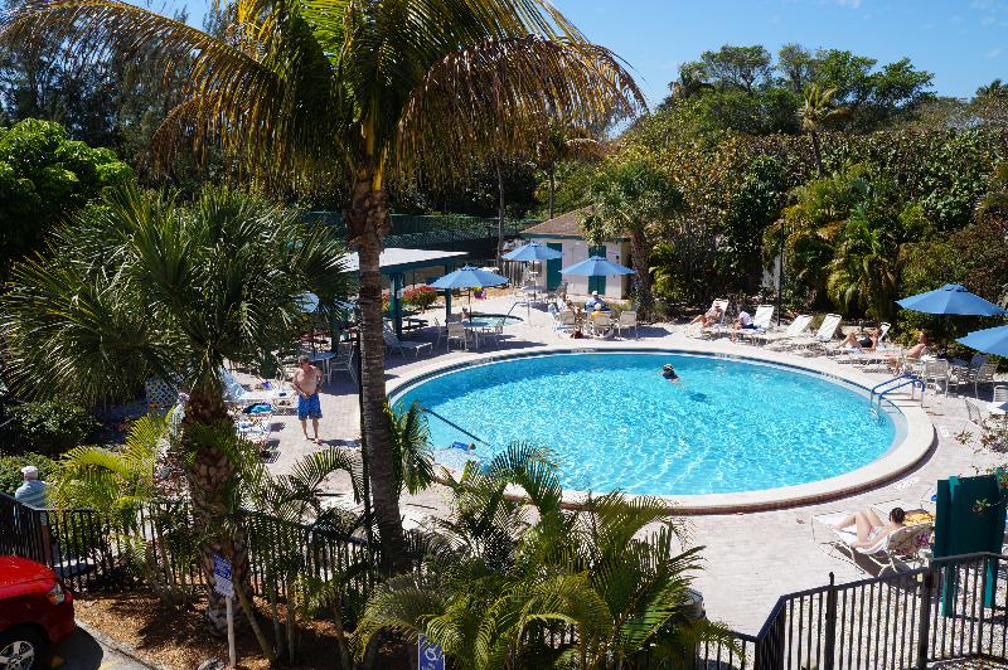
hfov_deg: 62.0
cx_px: 504
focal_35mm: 30
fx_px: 839
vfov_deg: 43.5
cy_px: 335
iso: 200
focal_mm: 20
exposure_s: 1/250
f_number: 13
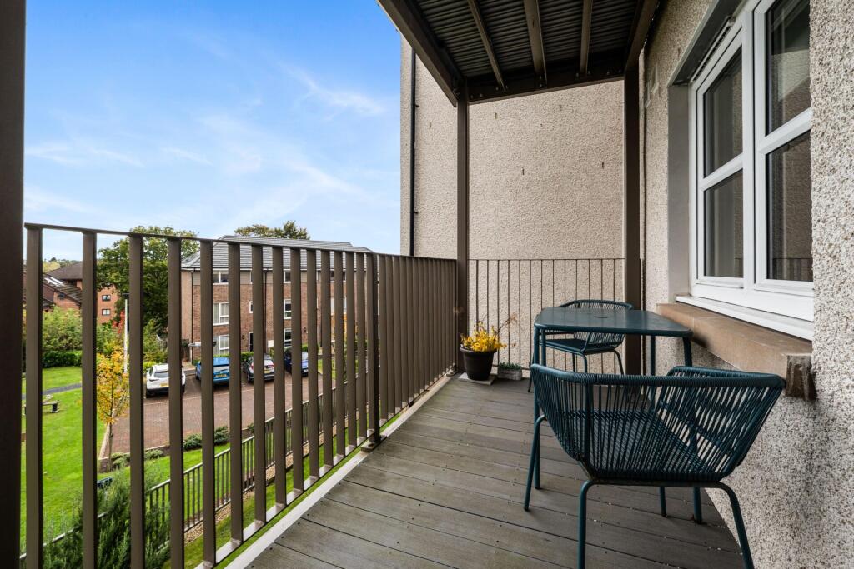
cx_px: 427
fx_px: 332
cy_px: 284
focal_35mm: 14
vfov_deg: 81.2
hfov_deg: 104.2
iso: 640
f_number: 8
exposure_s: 1/80
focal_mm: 14
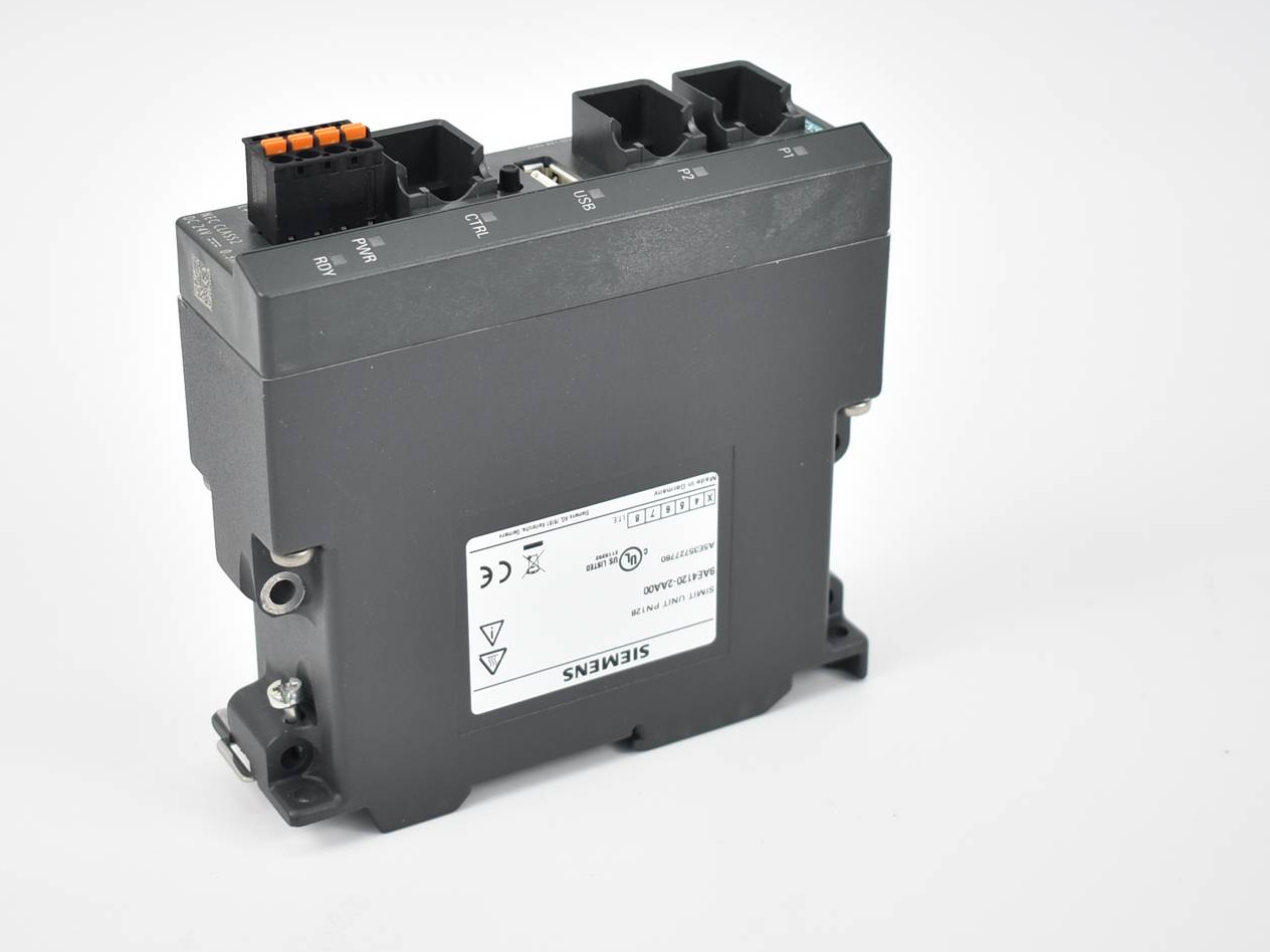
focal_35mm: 74
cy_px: 414
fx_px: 2715
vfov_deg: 19.9
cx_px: 548
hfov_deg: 26.3
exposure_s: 1/50
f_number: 4.2
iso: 200
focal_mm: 30
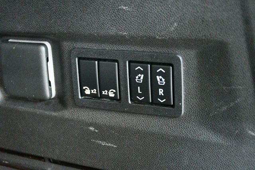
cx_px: 128
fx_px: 510
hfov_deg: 28.1
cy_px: 85
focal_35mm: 72
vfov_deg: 18.9
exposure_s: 1/15
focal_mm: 48
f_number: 4.5
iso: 12800
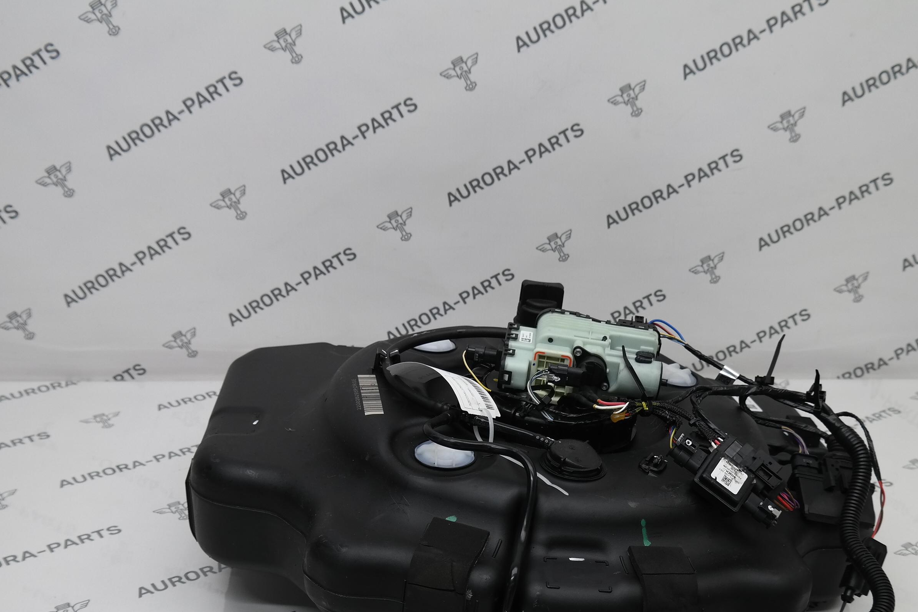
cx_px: 539
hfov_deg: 40.2
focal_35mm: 49
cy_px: 498
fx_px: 1249
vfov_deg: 26.9
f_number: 3.5
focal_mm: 20
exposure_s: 1/80
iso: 200
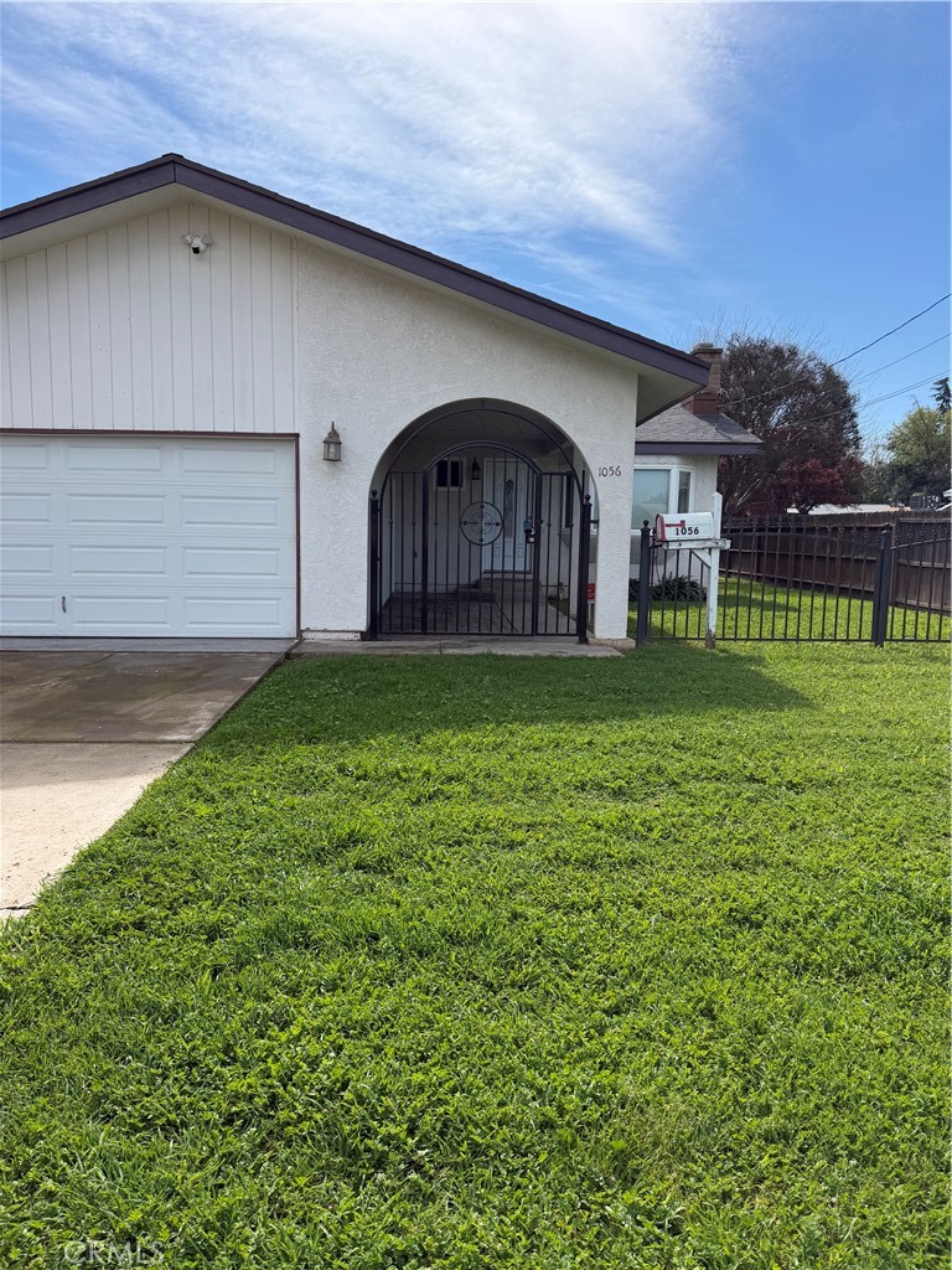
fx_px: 880
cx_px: 476
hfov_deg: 56.8
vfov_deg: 71.6
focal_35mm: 24
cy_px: 635
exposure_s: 1/3953
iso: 80
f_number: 1.78
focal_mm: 6.76
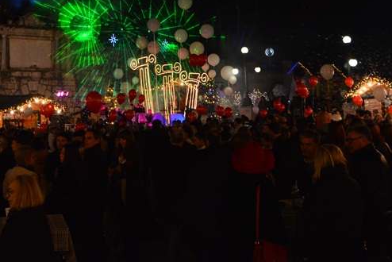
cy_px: 31
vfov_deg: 25.8
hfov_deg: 38.2
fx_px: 556
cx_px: 115
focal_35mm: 51
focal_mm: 28
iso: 3200
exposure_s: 1/25
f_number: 11
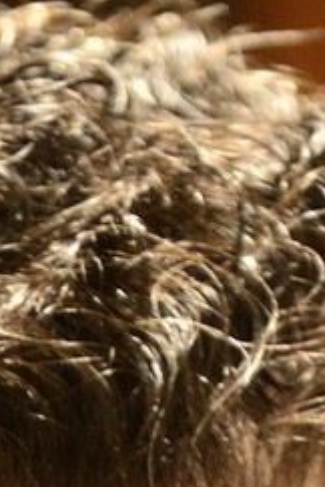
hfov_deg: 3.2
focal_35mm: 434
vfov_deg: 4.5
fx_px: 5877
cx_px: -82
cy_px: 1521
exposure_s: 1/25
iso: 3200
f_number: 3.5
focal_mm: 66
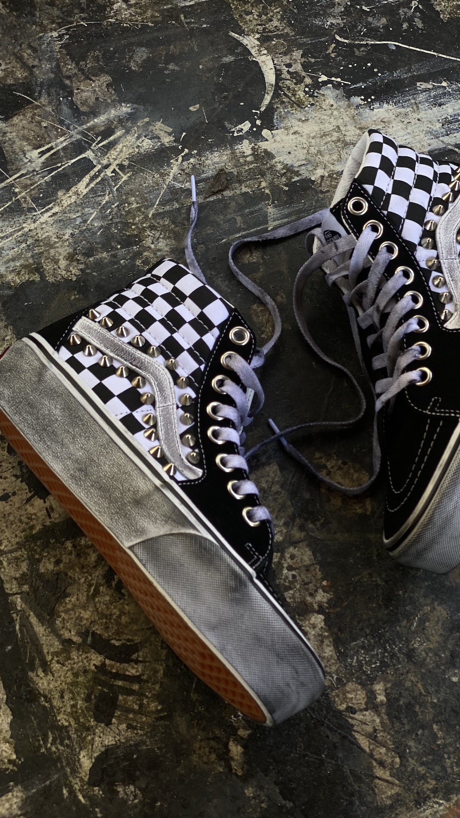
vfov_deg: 36.6
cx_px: 291
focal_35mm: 57
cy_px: 410
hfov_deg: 21.0
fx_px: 1235
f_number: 2
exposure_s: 1/122
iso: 40
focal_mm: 6
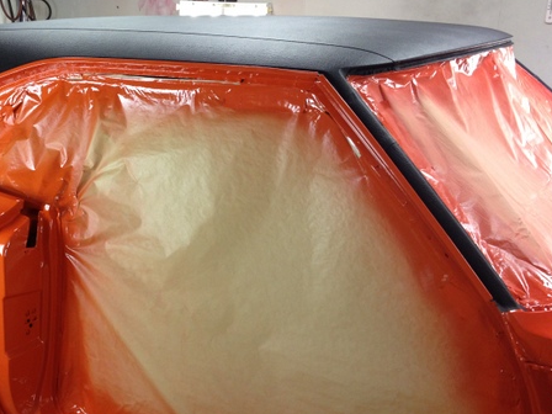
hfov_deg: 37.7
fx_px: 797
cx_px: 172
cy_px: 193
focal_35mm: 50
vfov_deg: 29.1
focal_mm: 4.28
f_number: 2.4
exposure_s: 1/20
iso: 80
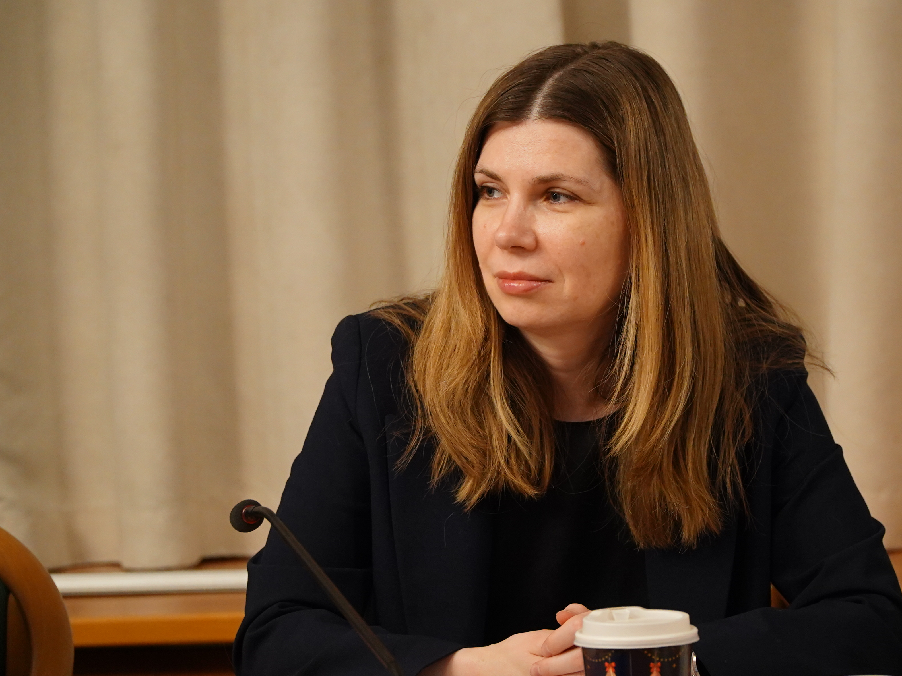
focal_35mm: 148
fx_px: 3856
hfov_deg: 13.3
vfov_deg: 10.0
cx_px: 537
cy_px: 369
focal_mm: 83
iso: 2000
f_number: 4
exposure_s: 1/100
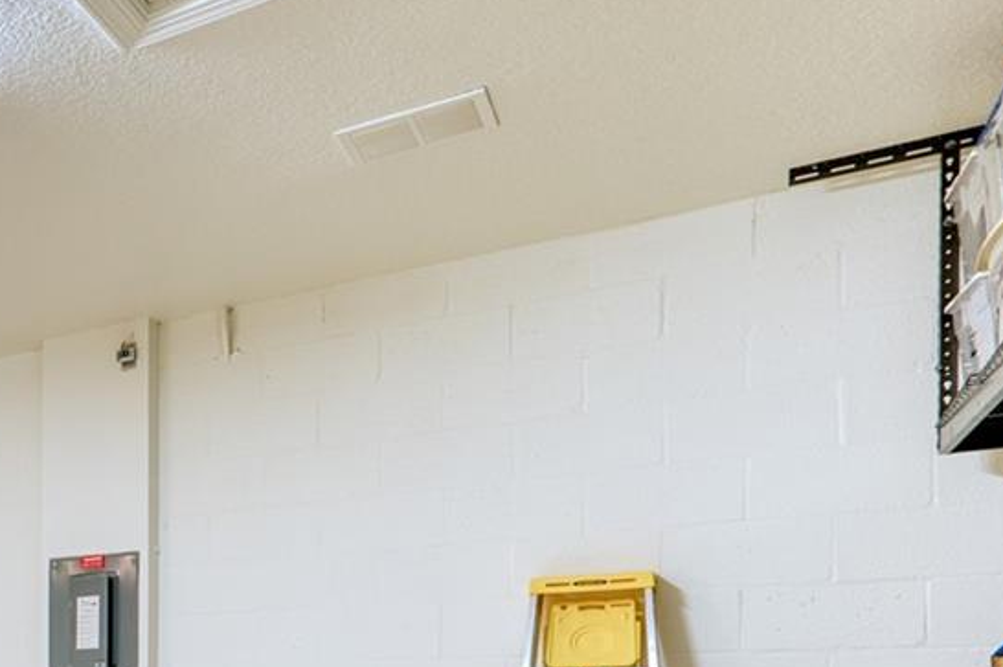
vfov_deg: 29.5
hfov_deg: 35.0
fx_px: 1141
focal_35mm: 41
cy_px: 729
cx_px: -263
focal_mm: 14
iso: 200
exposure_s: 1/5
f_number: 8
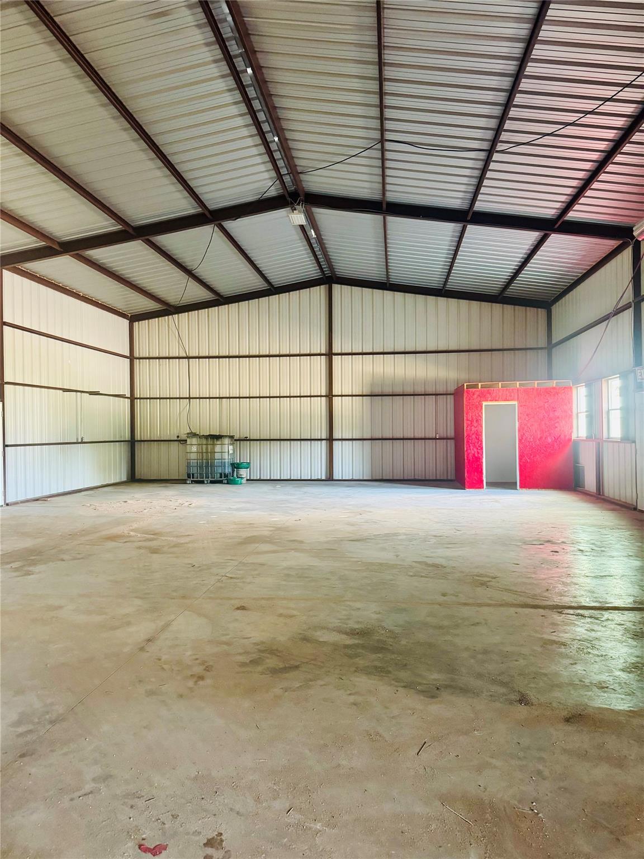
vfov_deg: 71.6
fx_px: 595
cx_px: 322
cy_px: 430
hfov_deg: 56.8
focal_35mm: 24
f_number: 1.78
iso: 1000
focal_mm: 6.76
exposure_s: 1/40
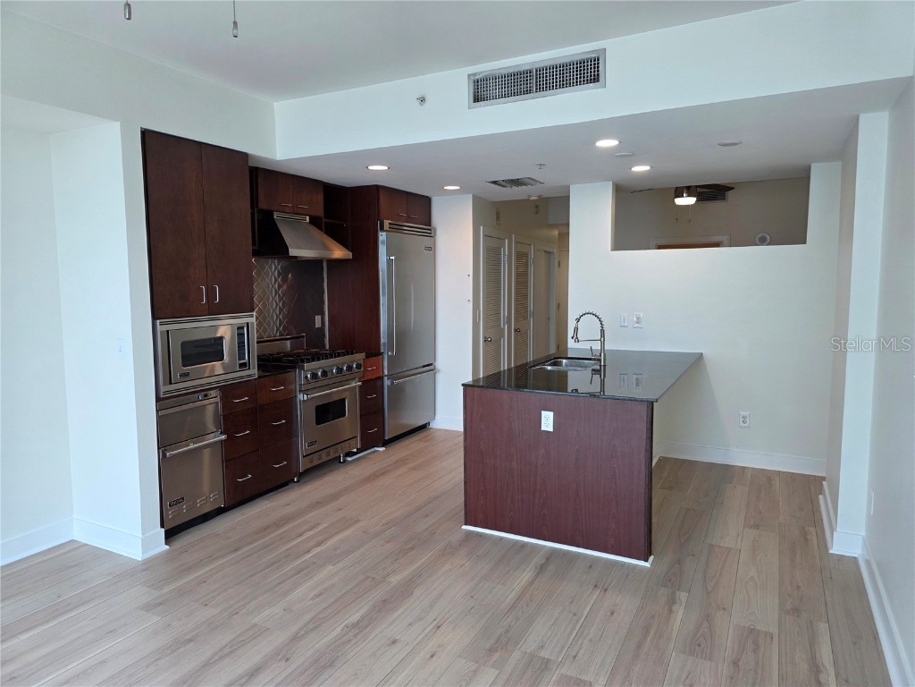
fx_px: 608
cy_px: 344
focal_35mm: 23
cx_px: 458
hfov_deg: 73.9
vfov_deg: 58.9
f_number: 1.7
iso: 100
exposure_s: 1/120
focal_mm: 6.3
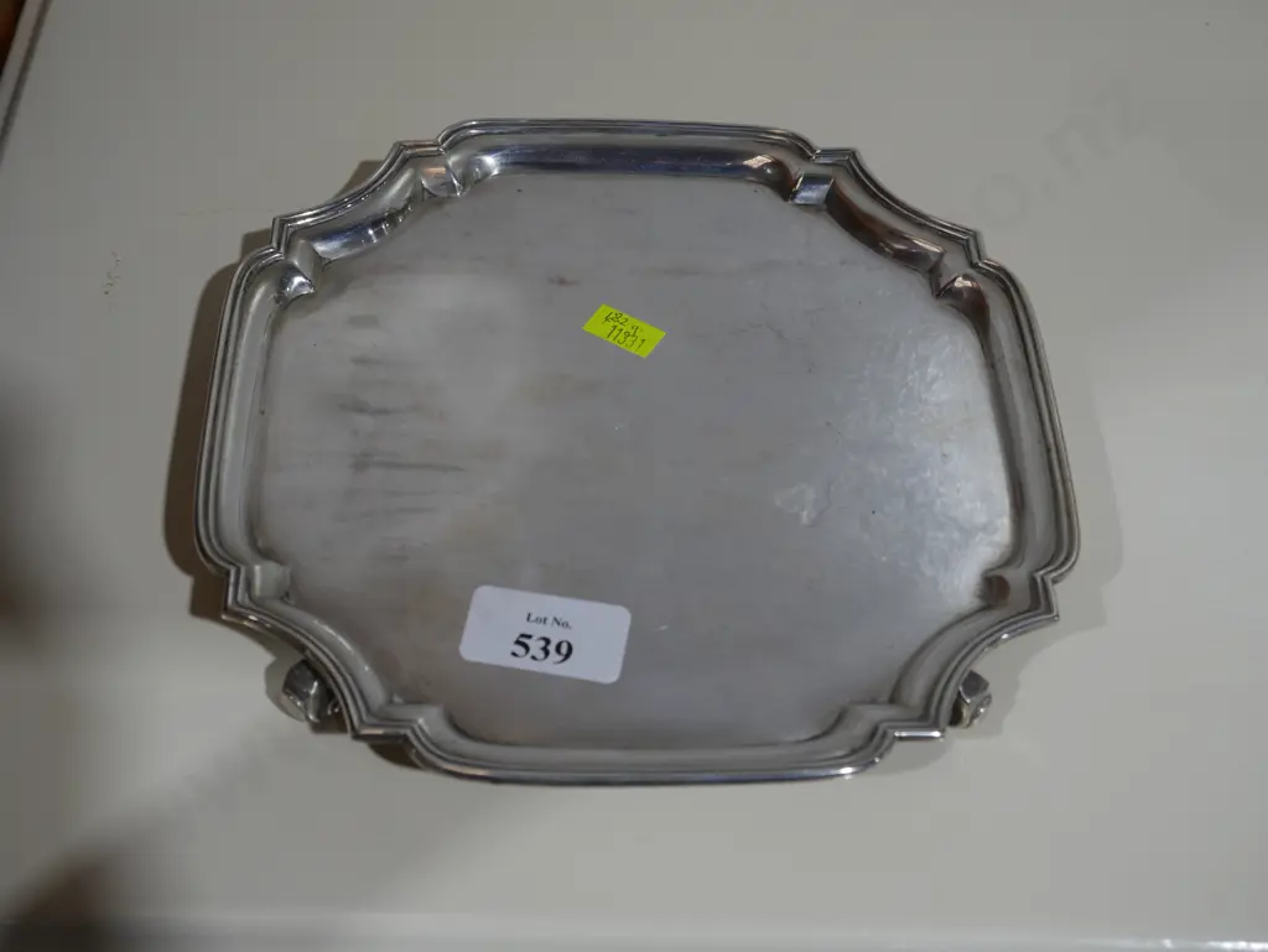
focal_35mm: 50
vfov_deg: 29.1
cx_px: 634
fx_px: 1832
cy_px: 476
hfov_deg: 38.2
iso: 250
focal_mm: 25
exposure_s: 1/60
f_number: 5.3
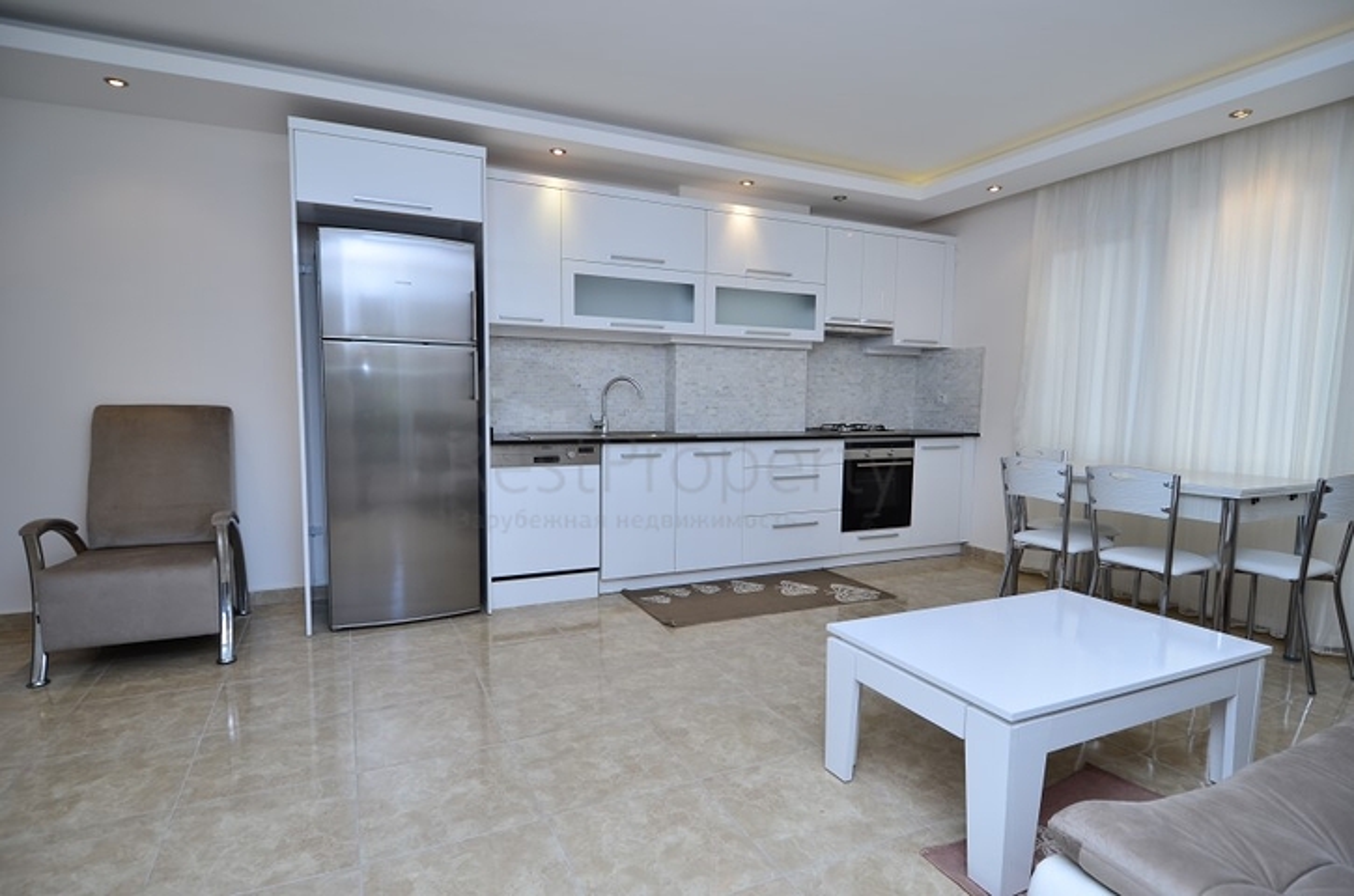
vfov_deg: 67.1
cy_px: 448
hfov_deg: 90.1
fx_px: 676
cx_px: 677
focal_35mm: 18
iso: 100
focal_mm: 12
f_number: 4
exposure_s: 1/60
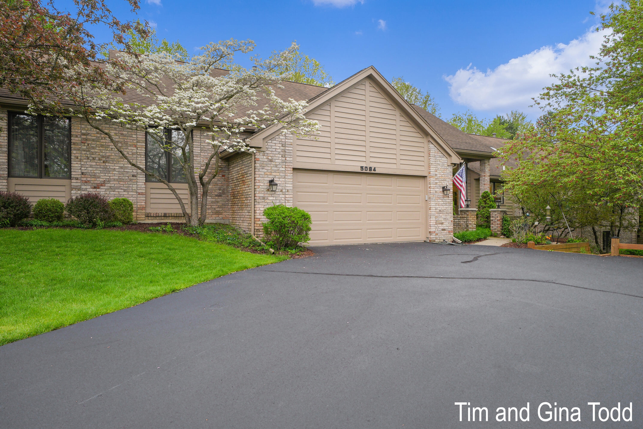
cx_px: 322
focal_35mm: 20
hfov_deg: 84.0
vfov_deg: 62.0
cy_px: 214
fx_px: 357
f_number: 7.1
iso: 800
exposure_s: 1/320
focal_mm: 20
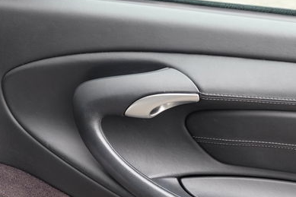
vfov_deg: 18.1
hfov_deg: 27.0
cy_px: 124
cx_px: 153
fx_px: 616
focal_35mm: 75
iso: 320
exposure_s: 1/60
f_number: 3.2
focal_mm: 25.4
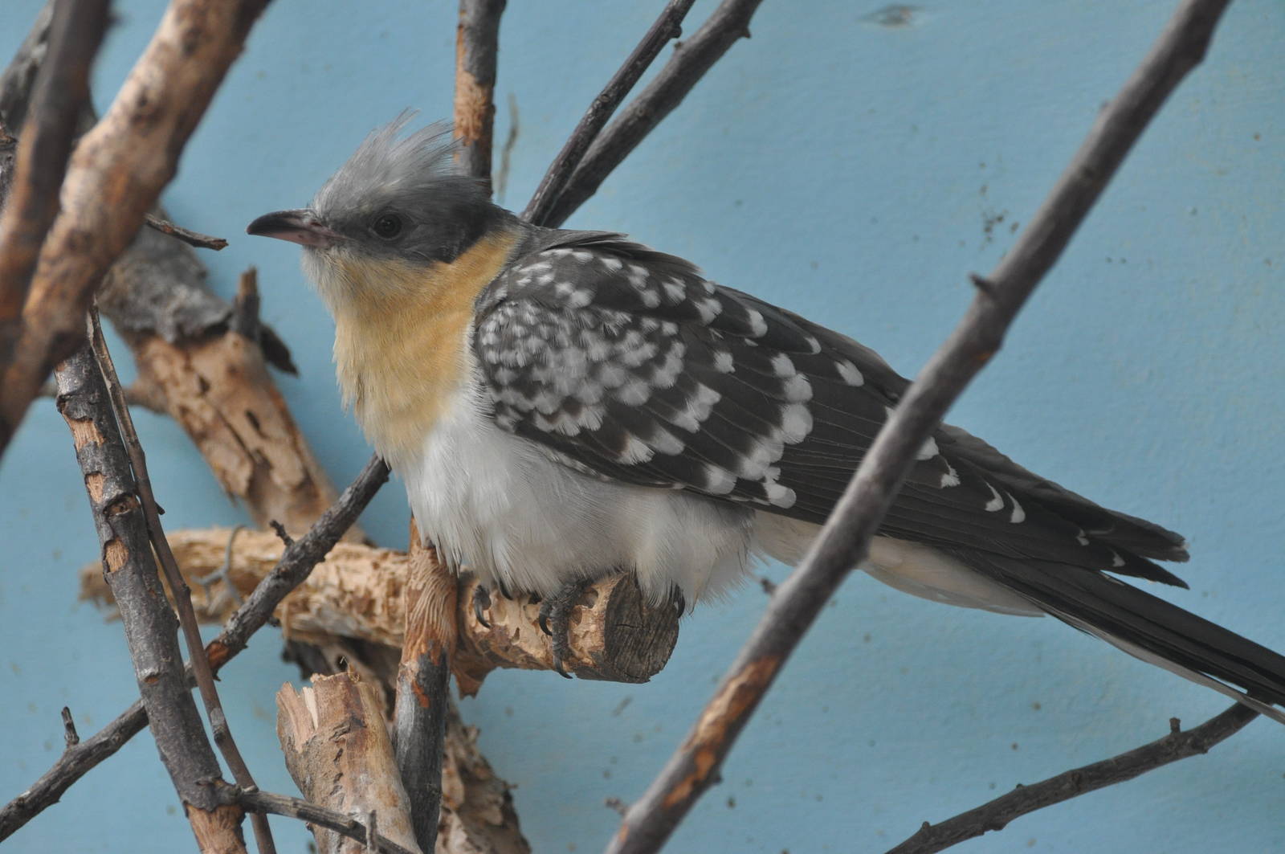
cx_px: 642
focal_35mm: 210
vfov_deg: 6.5
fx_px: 7487
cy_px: 427
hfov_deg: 9.8
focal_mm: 140
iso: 900
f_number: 4.8
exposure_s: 1/500
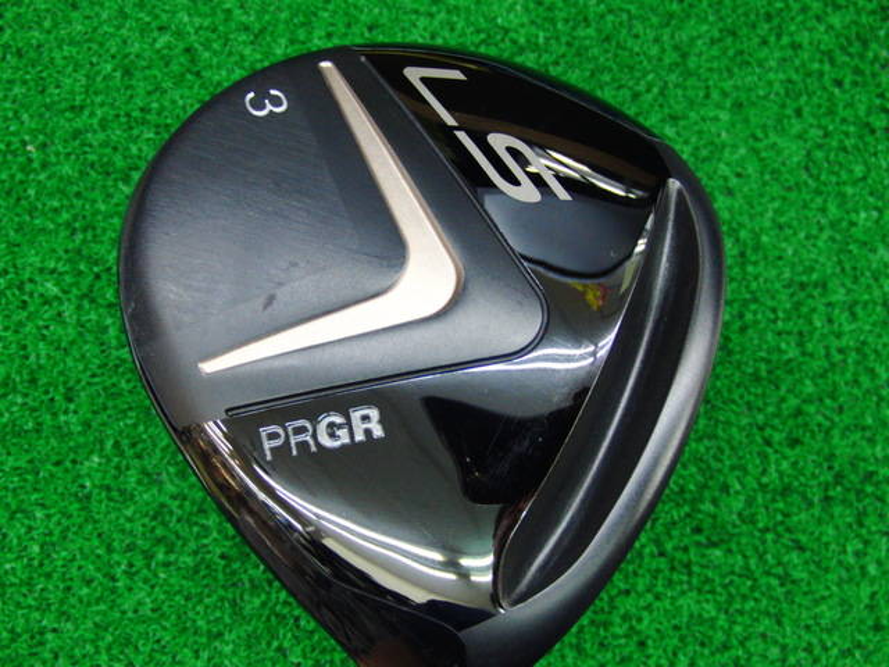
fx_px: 950
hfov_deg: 50.1
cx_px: 444
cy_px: 334
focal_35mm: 37
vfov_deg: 38.7
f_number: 3.6
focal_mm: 6.42
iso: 400
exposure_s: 1/40
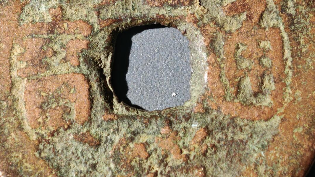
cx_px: 155
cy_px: 63
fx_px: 1737
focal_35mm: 208
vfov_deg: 5.8
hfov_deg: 10.4
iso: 320
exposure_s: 1/100
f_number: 2
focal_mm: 9
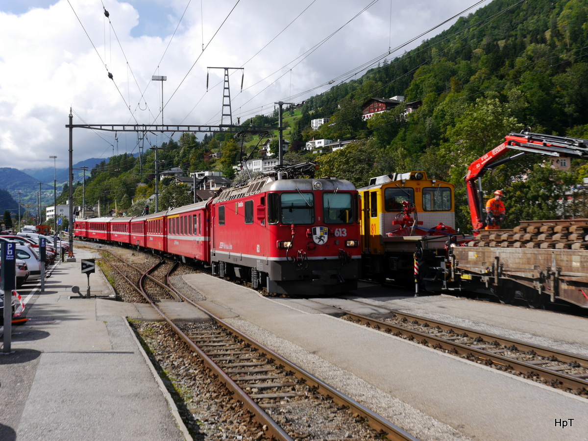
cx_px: 294
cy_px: 220
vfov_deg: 29.1
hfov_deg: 38.2
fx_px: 849
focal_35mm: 50
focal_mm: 25
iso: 160
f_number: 9
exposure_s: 1/400
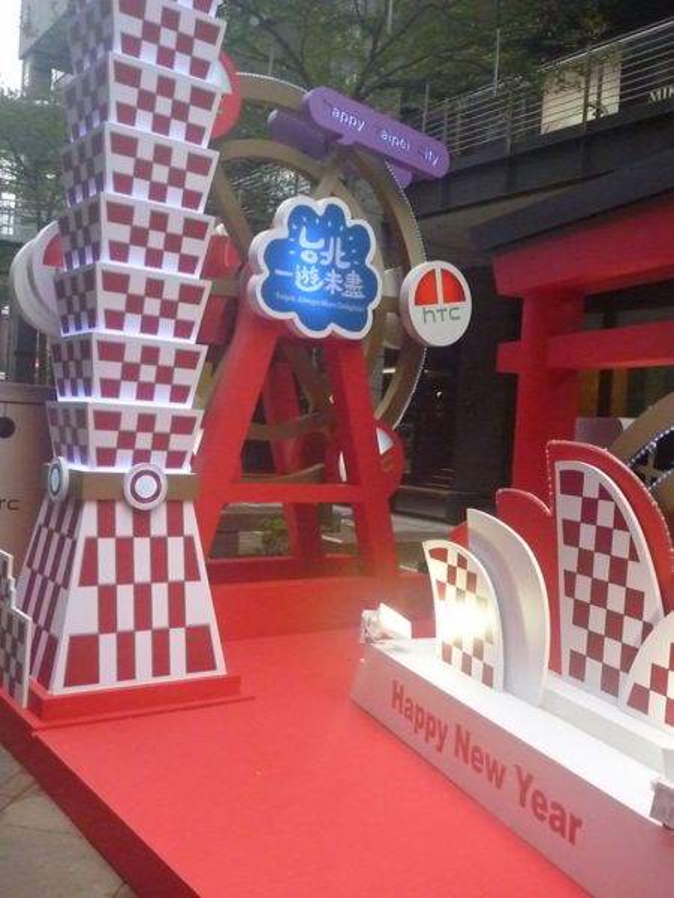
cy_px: 449
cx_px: 337
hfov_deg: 41.8
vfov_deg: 54.0
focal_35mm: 34
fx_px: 883
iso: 1600
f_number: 3.7
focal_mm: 6
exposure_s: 1/1000
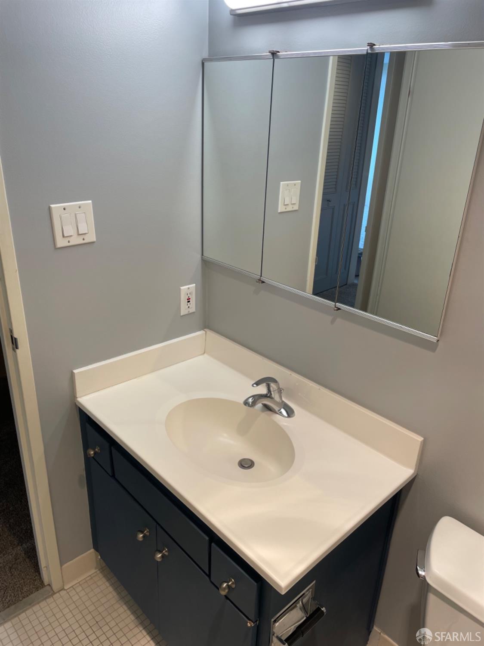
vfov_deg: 67.3
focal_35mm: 26
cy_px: 323
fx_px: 485
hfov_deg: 53.1
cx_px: 242
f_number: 1.6
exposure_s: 1/120
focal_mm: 4.2
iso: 50
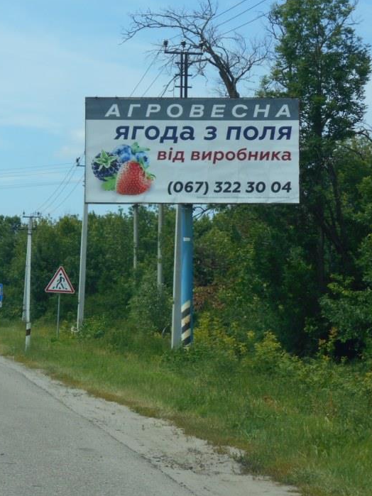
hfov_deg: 11.7
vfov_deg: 15.6
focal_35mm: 126
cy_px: 248
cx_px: 37
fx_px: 1806
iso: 80
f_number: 6.3
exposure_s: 1/320
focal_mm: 15.4
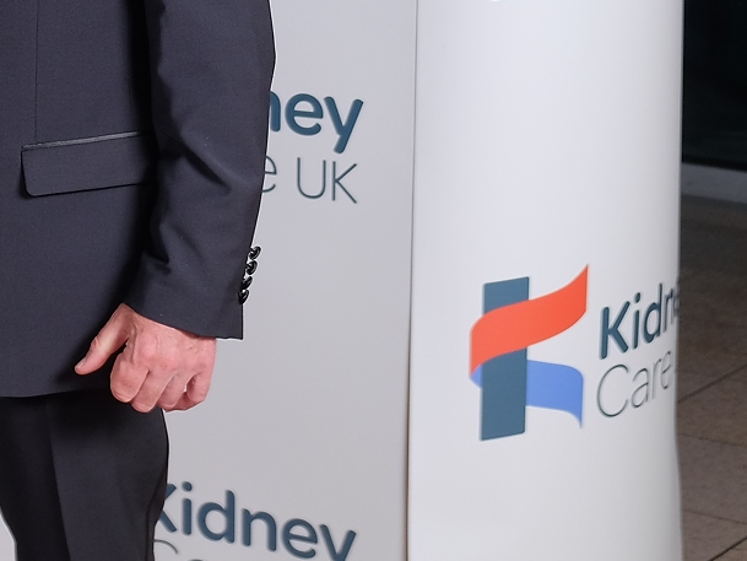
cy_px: -59
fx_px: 2331
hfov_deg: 17.2
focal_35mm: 108
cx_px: -194
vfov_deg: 13.4
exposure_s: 1/180
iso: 400
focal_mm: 25.4
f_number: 3.6
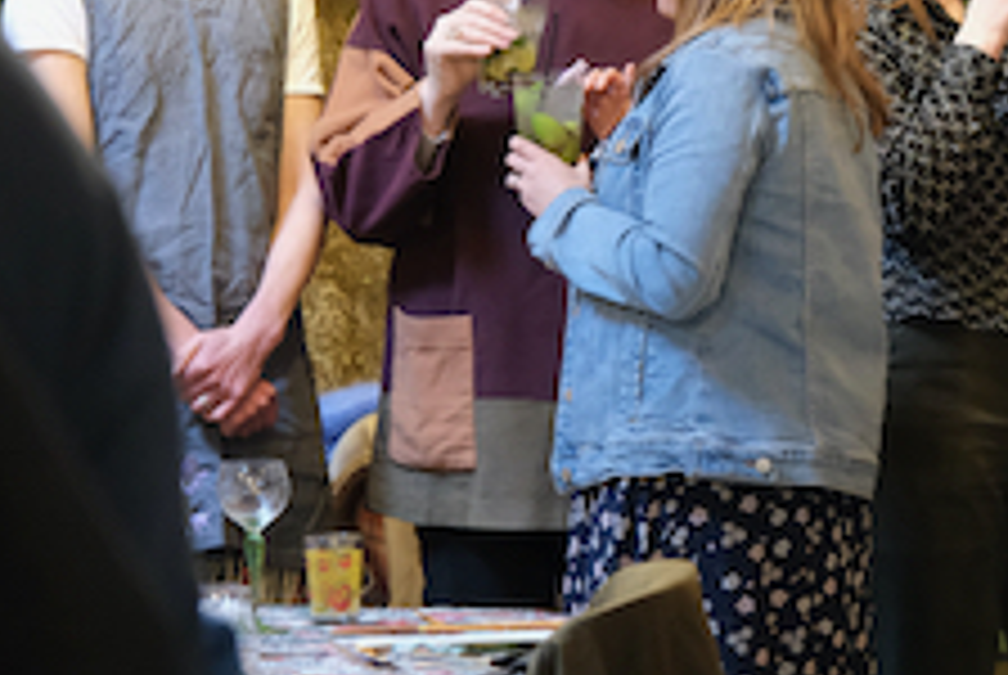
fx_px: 6645
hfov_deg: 8.6
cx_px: 932
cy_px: 277
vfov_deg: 5.8
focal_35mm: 237
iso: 3200
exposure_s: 1/38
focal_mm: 55
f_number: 2.8
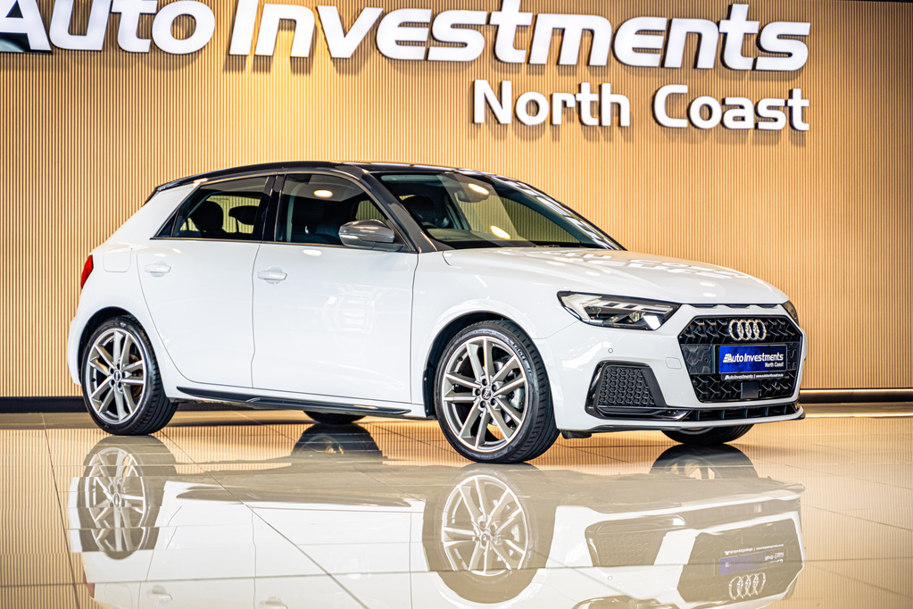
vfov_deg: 18.2
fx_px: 1902
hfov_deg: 27.0
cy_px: 304
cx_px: 456
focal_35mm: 75
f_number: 2.8
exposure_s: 1/200
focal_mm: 75
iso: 640
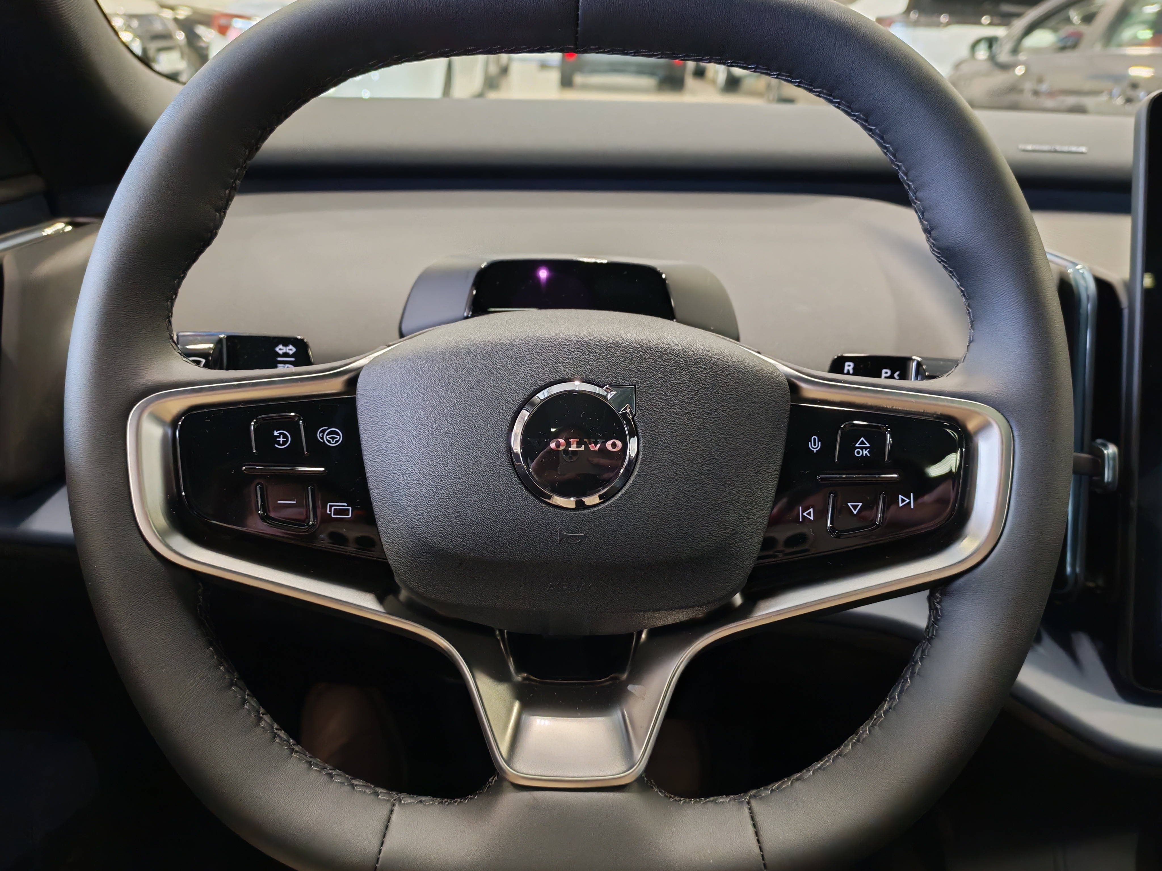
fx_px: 1007
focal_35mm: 30
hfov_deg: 60.0
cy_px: 436
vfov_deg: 46.8
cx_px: 581
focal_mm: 6.12
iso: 1206
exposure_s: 1/100
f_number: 1.9
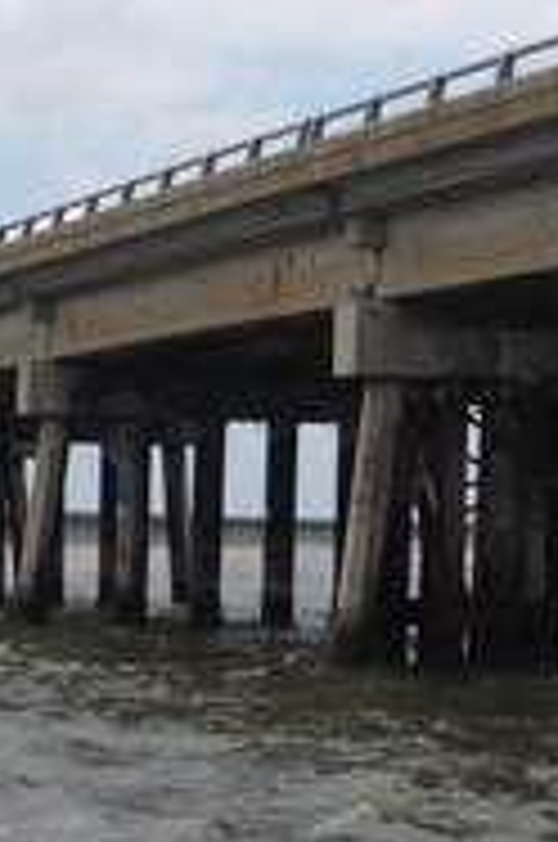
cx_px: 567
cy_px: 338
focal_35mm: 156
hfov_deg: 8.7
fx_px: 3640
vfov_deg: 13.2
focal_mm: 4.28
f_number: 2.4
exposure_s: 1/2304
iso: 50
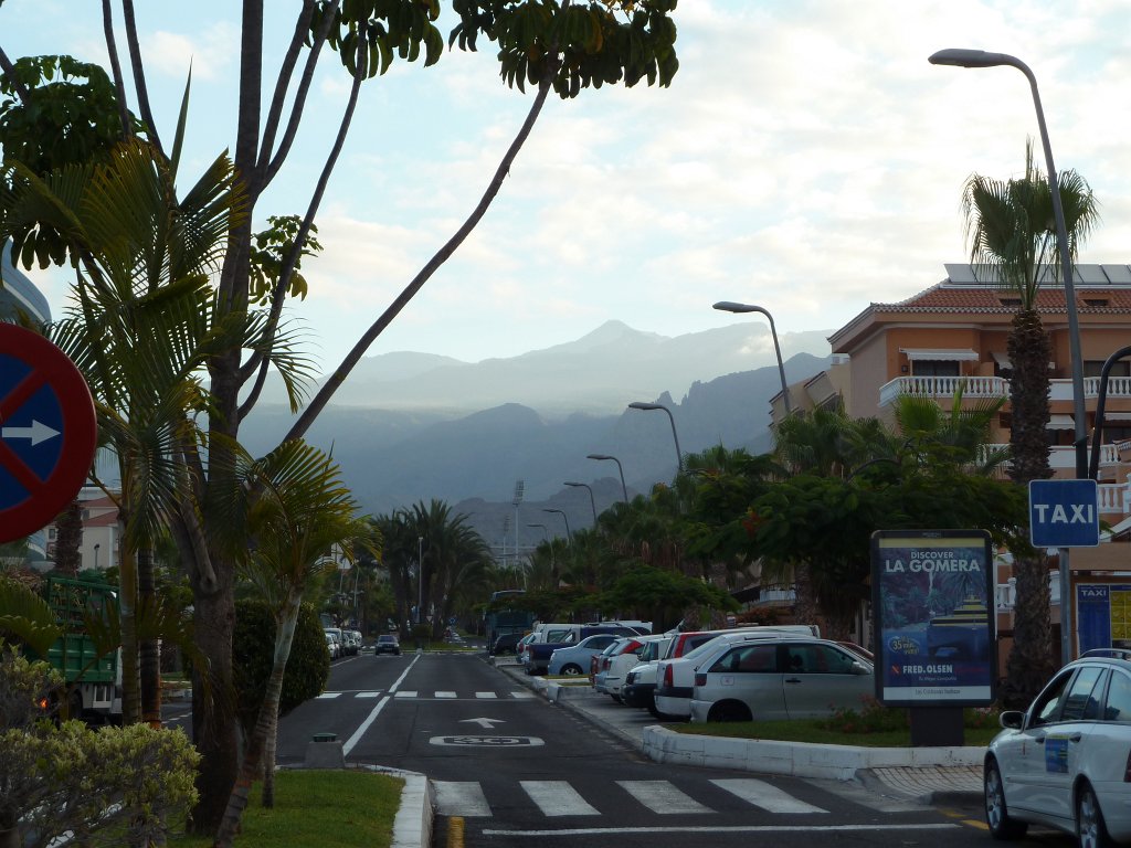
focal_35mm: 78
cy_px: 424
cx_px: 566
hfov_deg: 25.0
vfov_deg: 18.9
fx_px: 2548
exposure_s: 1/160
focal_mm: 12.8
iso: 80
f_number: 4.2
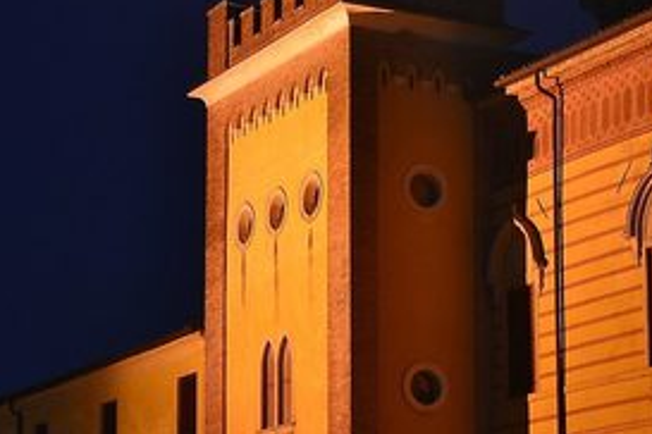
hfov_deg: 18.2
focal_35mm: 112
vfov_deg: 12.1
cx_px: 480
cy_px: 386
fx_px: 2028
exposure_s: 8
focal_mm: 34
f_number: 7.1
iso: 100
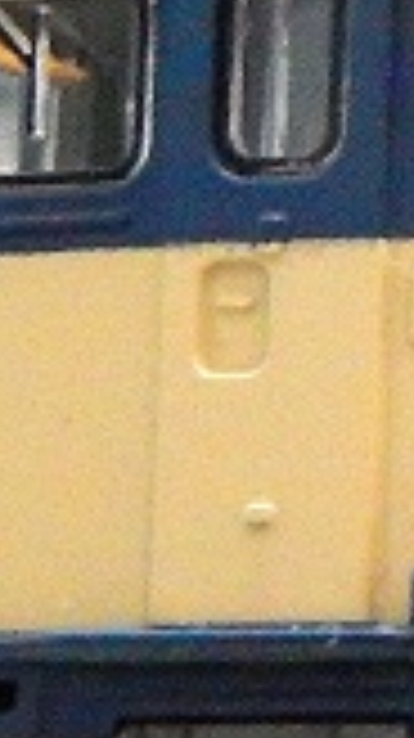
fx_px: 8624
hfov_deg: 2.7
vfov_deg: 4.9
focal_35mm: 441
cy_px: 470
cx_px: 1066
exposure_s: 1/25
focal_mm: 17
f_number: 5.2
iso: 3200
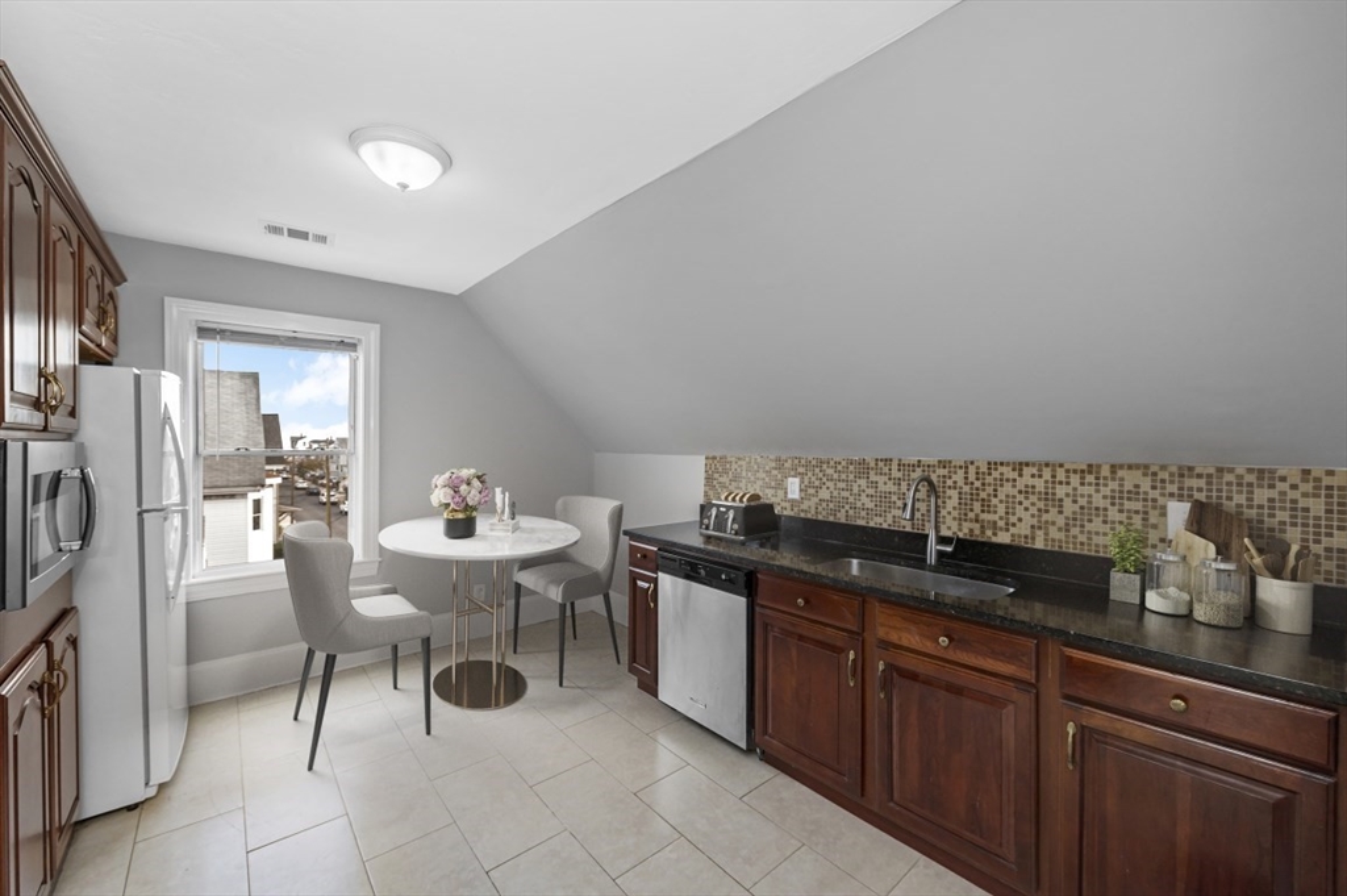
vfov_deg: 81.1
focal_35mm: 14
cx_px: 674
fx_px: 523
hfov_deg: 104.3
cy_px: 448
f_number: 5.6
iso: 800
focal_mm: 14
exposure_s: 1/160
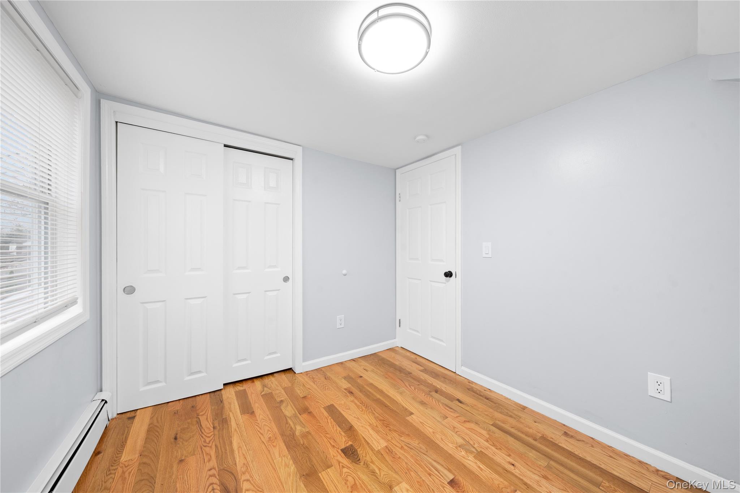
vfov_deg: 90.0
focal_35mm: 12
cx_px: 370
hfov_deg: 112.6
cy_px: 246
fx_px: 247
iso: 250
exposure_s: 1/2
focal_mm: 12
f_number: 8
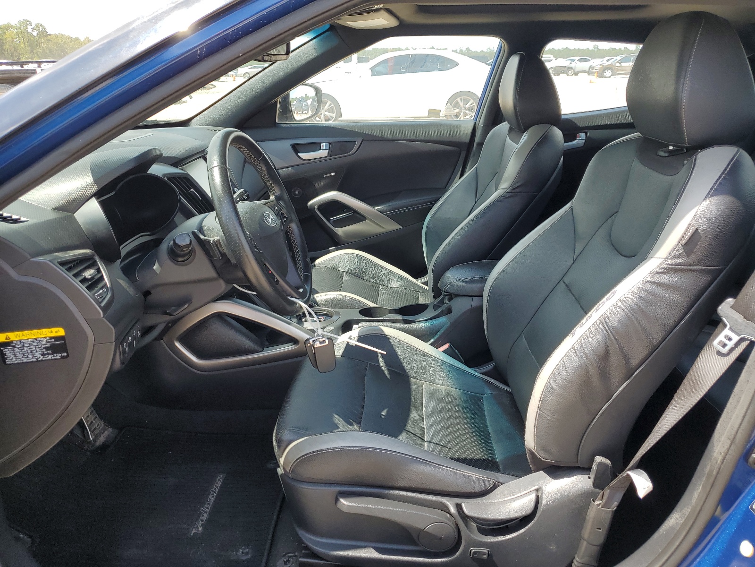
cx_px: 378
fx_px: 567
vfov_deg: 53.1
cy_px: 284
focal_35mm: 26
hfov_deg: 67.3
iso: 50
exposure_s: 1/667
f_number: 1.5
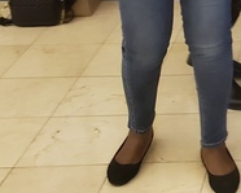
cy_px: -105
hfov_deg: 17.3
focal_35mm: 98
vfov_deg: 14.5
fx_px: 699
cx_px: 381
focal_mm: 4.3
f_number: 2.4
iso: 320
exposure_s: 1/60
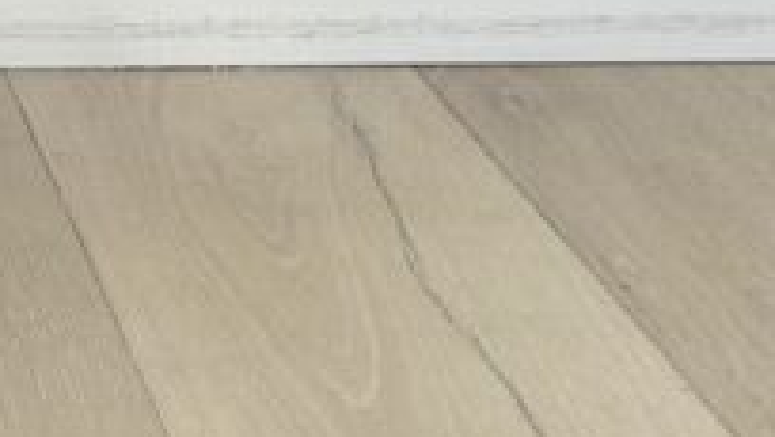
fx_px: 2920
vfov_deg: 7.3
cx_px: -433
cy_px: -999
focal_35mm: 142
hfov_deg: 14.0
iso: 64
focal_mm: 5.7
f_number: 1.5
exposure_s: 1/120
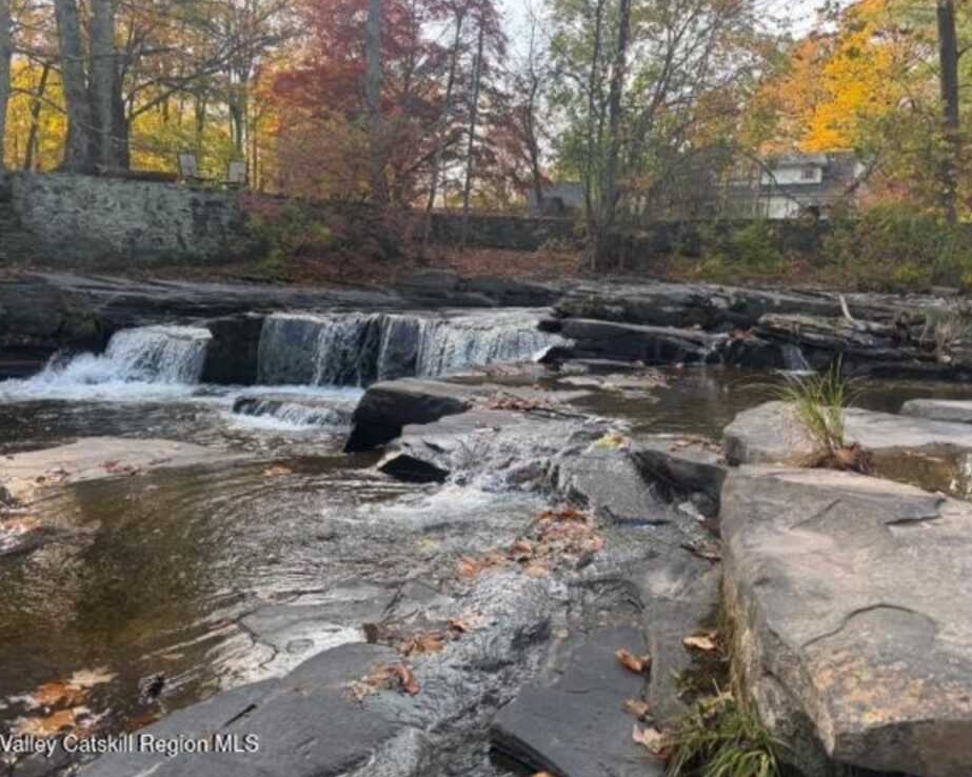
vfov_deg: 54.9
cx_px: 447
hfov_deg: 65.9
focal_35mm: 26
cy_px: 376
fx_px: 748
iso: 80
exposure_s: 1/442
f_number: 1.78
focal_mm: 6.76
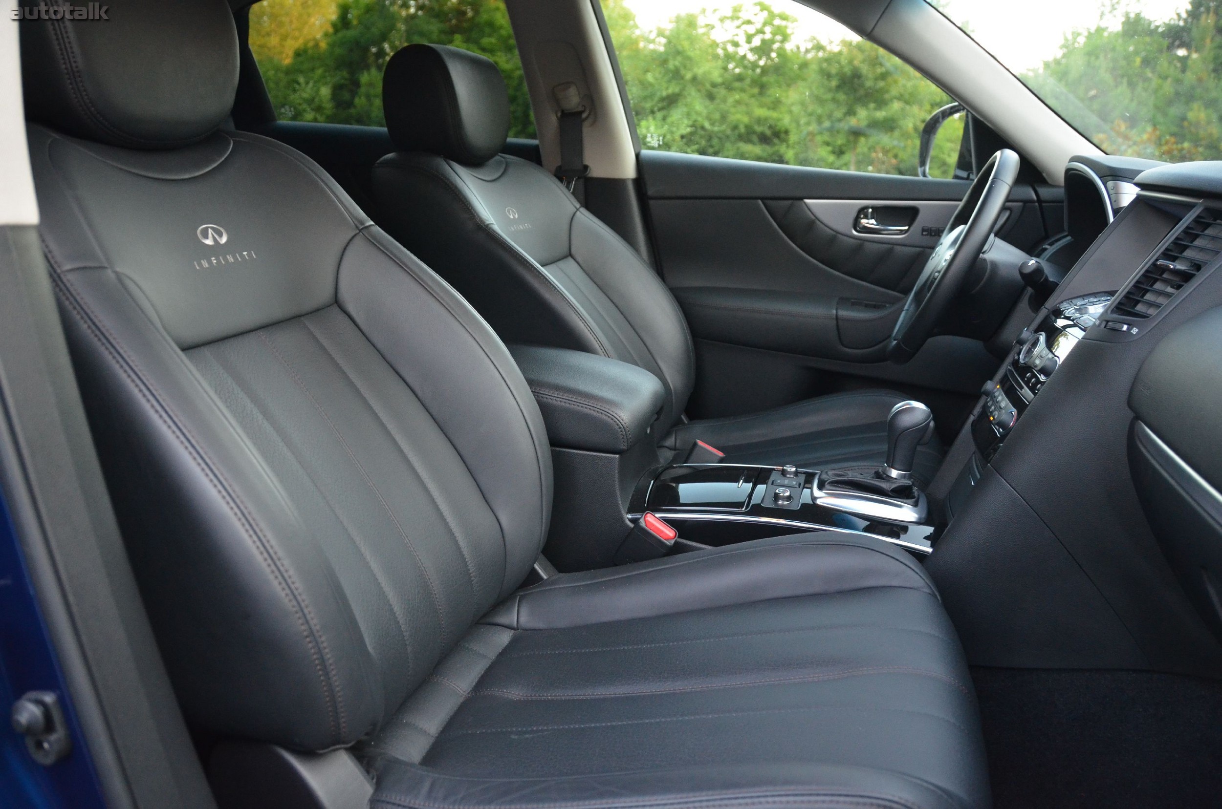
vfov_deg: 47.7
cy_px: 404
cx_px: 611
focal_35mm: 27
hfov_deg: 67.5
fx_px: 915
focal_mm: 18
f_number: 3.5
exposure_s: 1/125
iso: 1600
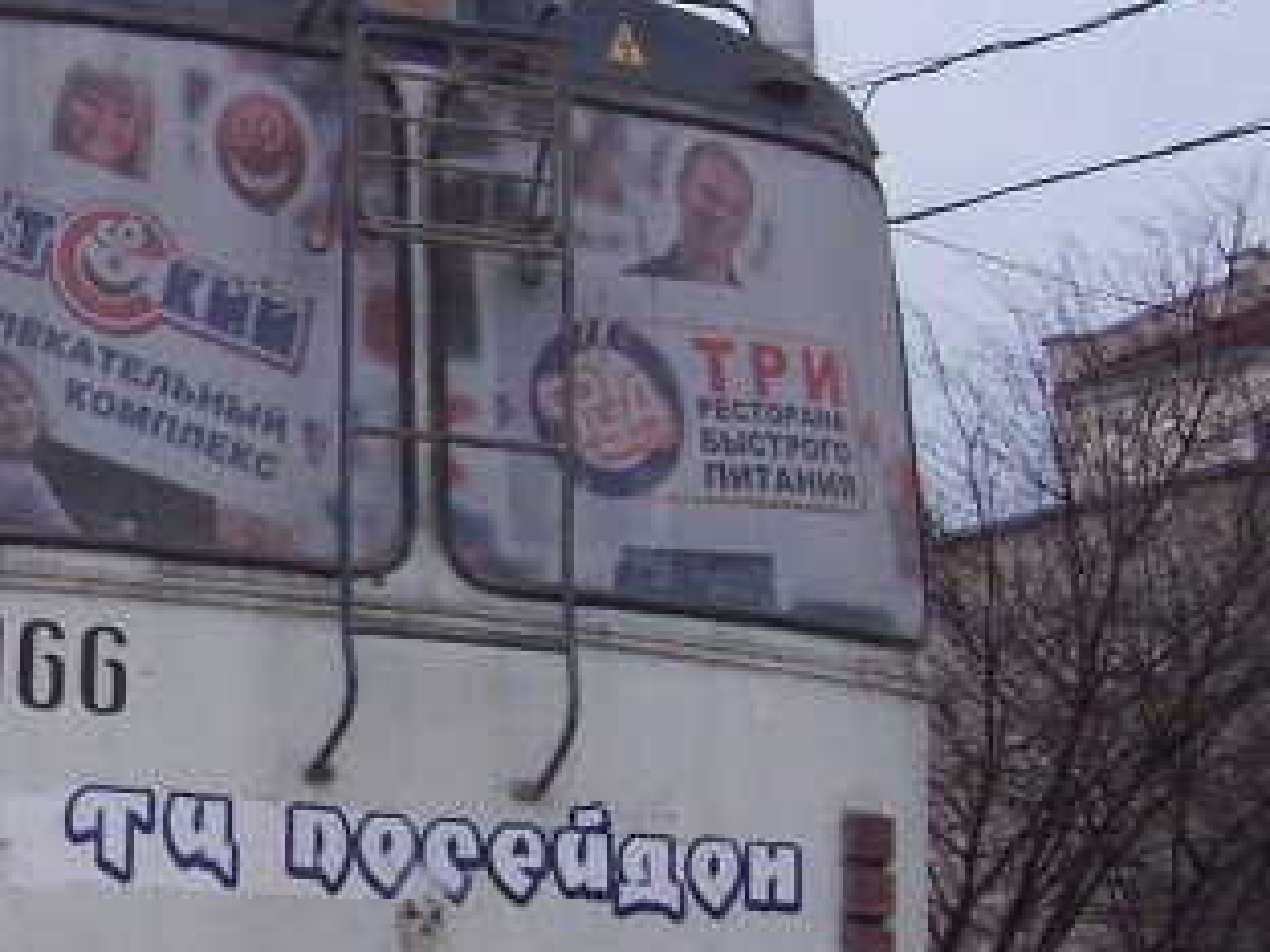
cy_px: 472
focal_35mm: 109
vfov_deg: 13.6
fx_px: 3999
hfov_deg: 17.2
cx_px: -277
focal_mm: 5.6
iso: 80
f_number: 2.7
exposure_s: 1/466
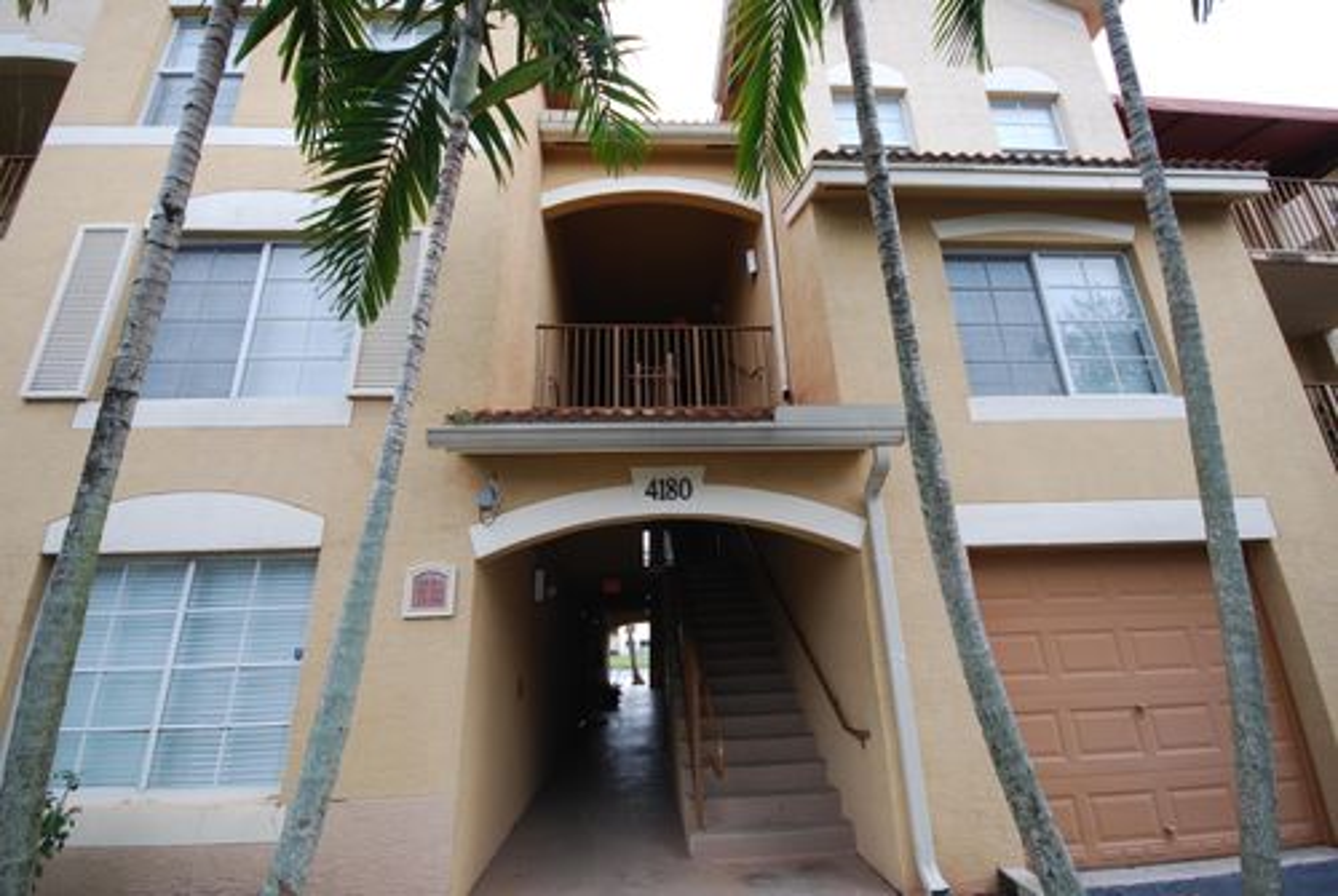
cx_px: 669
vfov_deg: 77.5
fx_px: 558
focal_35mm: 15
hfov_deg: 100.3
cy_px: 448
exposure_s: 1/125
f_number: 5.6
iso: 140
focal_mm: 10
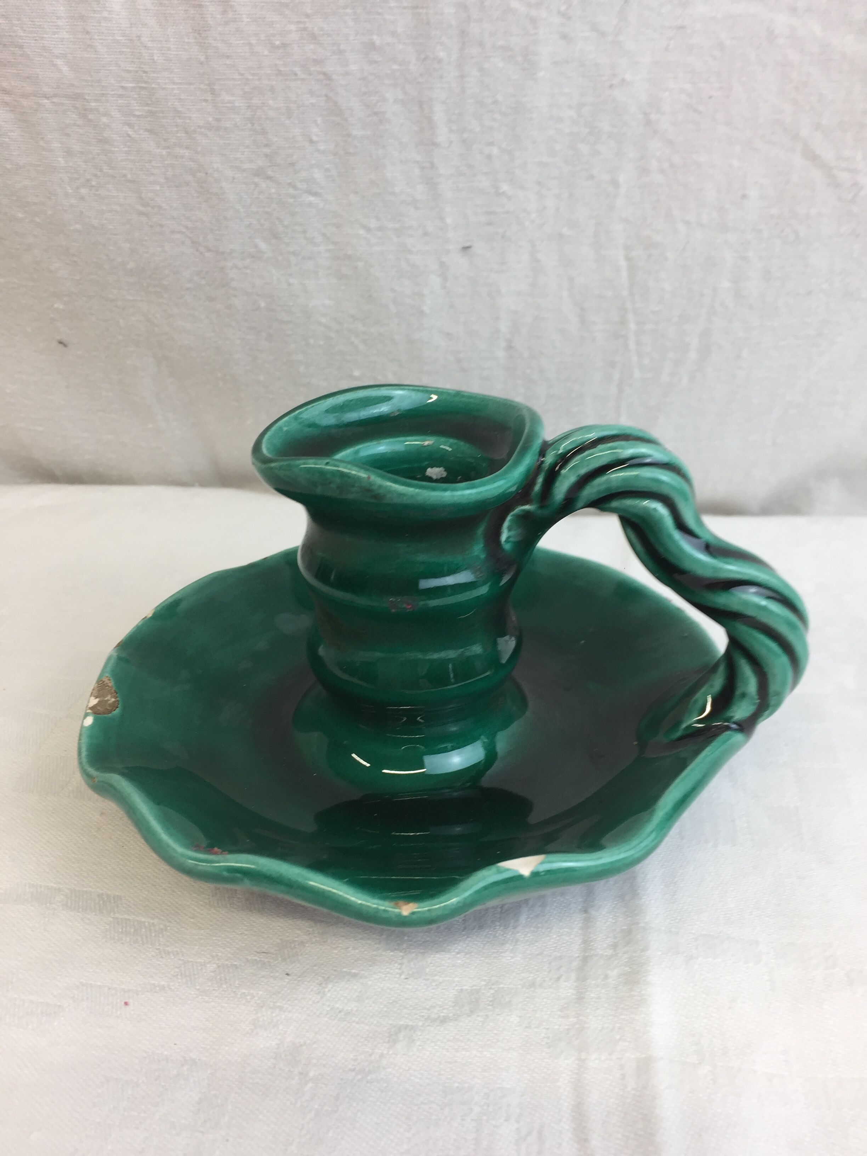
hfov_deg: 48.2
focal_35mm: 29
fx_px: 968
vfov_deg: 61.7
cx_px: 434
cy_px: 578
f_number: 2.2
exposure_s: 1/100
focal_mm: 4.15
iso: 40
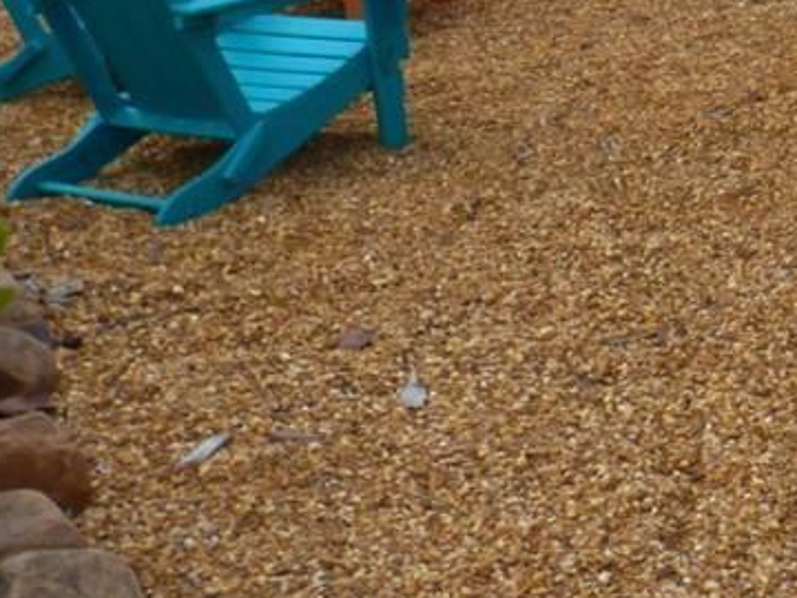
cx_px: 1087
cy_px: -246
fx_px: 2049
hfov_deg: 19.9
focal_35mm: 89
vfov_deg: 15.5
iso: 100
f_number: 2.8
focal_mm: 3.58
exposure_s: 1/800
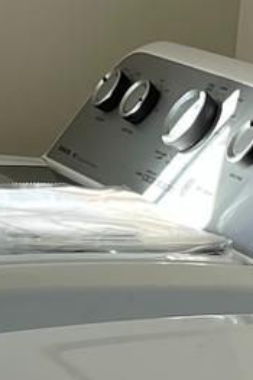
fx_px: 2221
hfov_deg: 6.5
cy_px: 672
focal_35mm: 211
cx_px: 168
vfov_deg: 9.3
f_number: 1.6
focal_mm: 5.1
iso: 32
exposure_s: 1/238
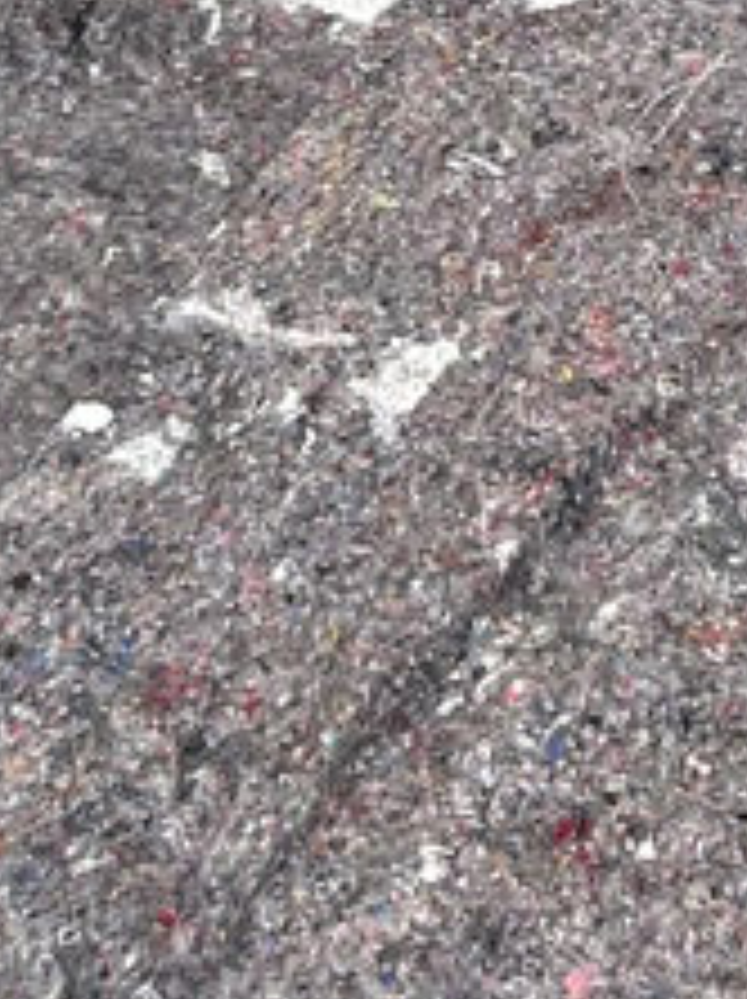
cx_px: 590
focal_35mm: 150
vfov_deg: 12.8
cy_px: -297
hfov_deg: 9.8
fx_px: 4324
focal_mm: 5.7
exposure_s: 1/121
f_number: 1.5
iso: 80
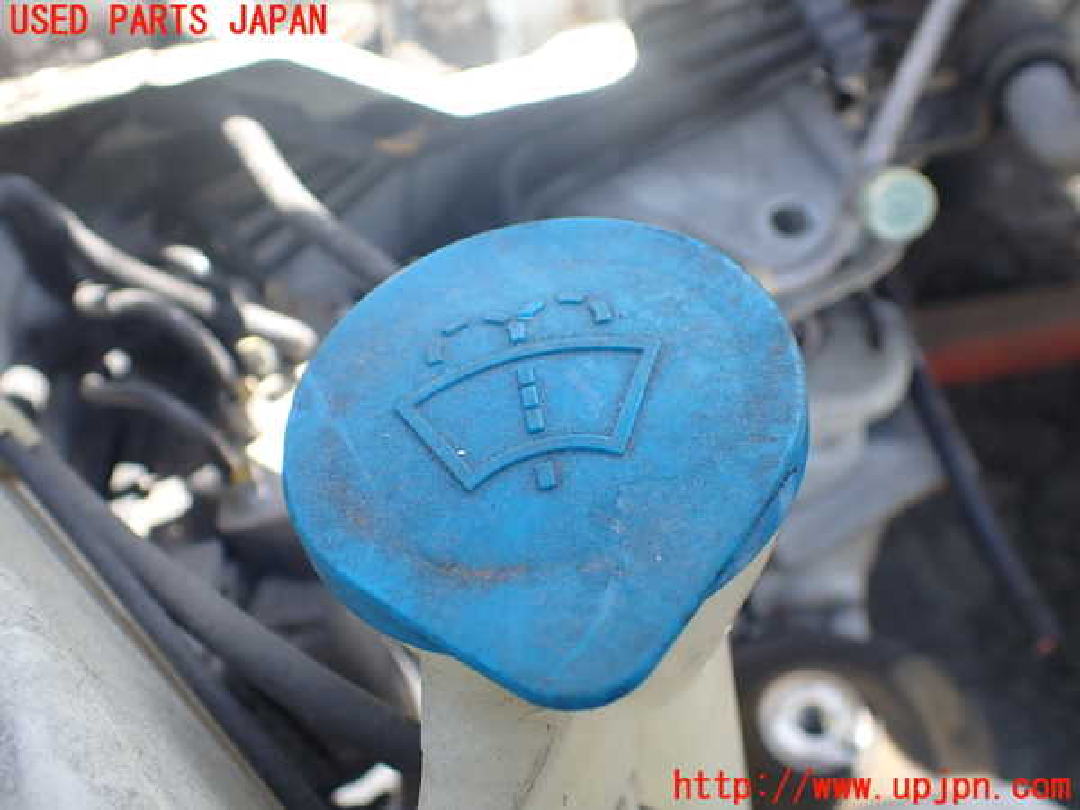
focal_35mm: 30
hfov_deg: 60.0
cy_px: 405
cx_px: 540
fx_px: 936
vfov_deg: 46.8
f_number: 2.3
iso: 100
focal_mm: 5.4
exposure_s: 1/200
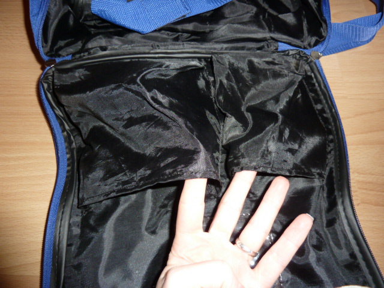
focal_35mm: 25
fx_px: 277
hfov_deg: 69.4
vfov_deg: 54.9
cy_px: 144
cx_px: 192
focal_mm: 4.1
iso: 160
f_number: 3.3
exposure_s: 1/30
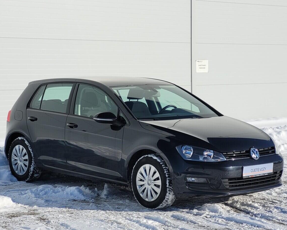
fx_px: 782
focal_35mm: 92
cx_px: 145
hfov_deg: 20.8
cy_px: 132
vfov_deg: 16.7
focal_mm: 7.12
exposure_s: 1/1614
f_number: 2.4
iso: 25
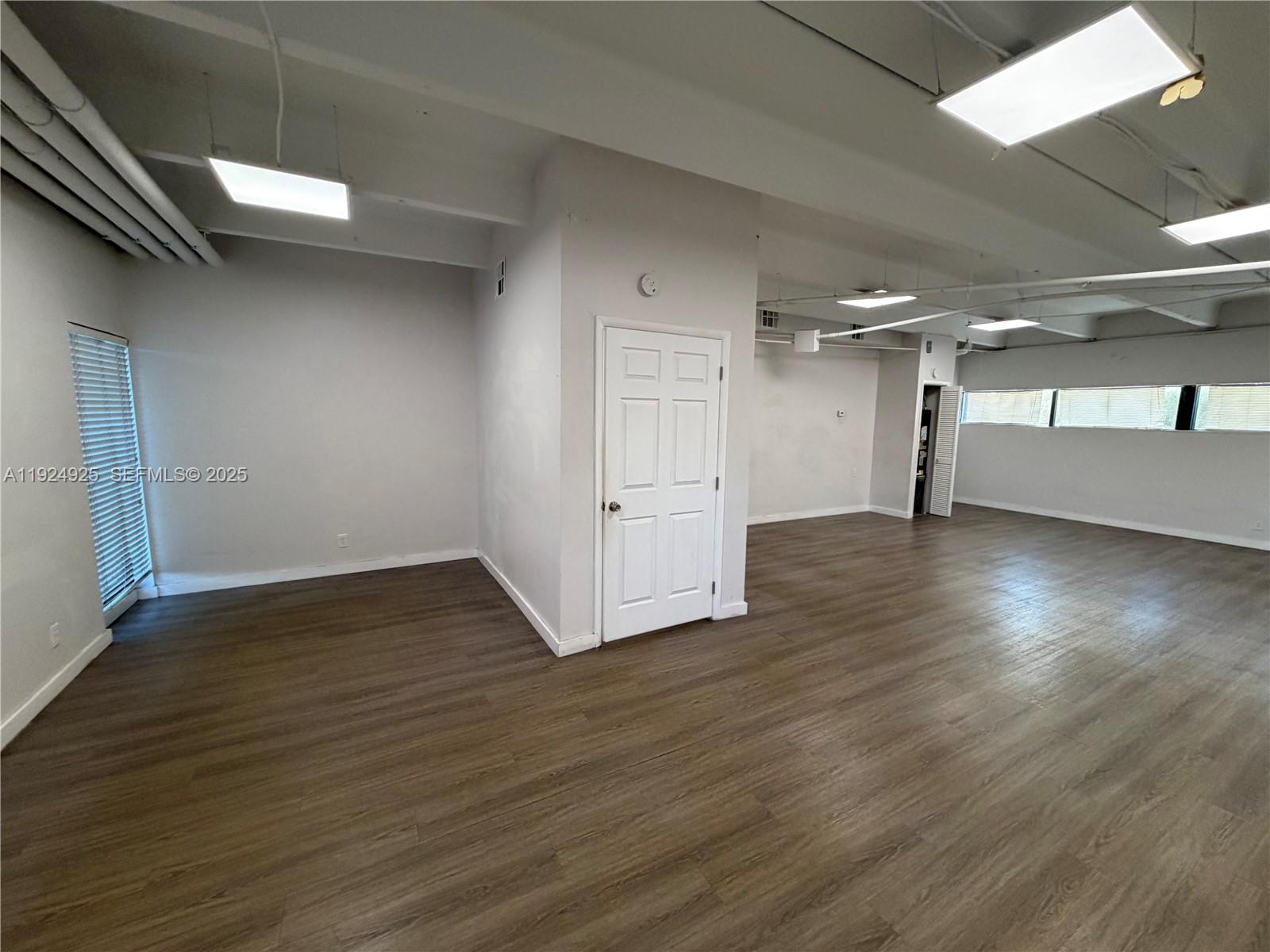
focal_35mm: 14
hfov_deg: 102.1
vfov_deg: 85.7
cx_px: 635
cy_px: 476
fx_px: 514
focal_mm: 2.22
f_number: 2.2
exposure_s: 1/120
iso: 250
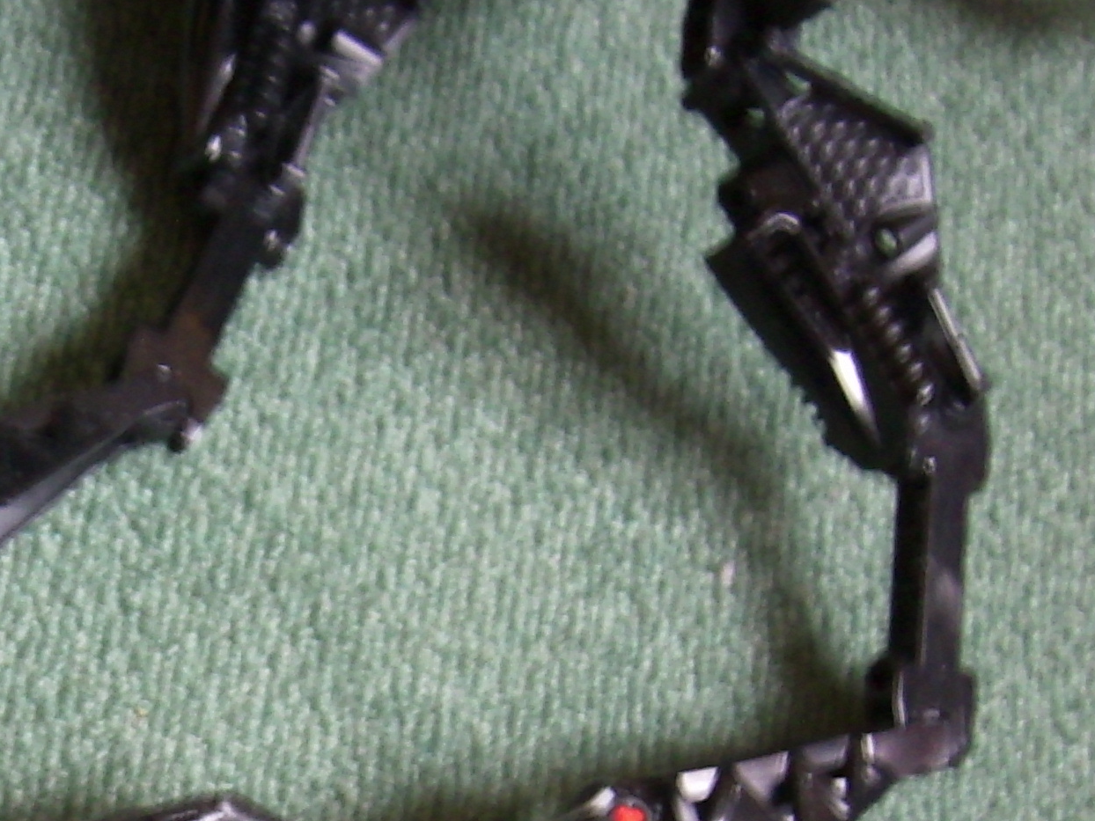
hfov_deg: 23.8
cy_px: 927
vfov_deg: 17.9
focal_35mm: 79
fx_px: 2499
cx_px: 41
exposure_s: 1
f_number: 2.8
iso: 50
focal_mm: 5.99
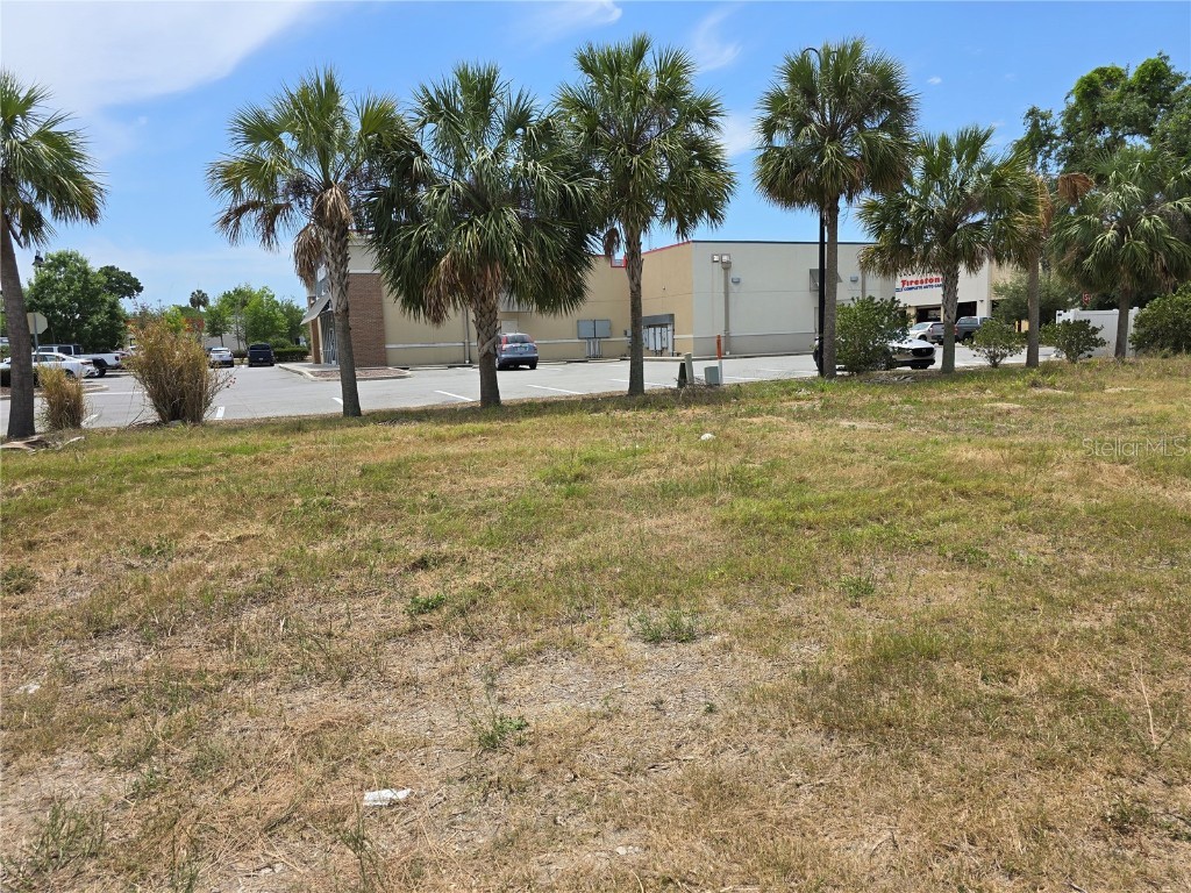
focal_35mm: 23
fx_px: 791
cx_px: 596
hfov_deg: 73.9
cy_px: 446
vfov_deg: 58.9
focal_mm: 6.3
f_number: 1.7
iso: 12
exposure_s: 1/890
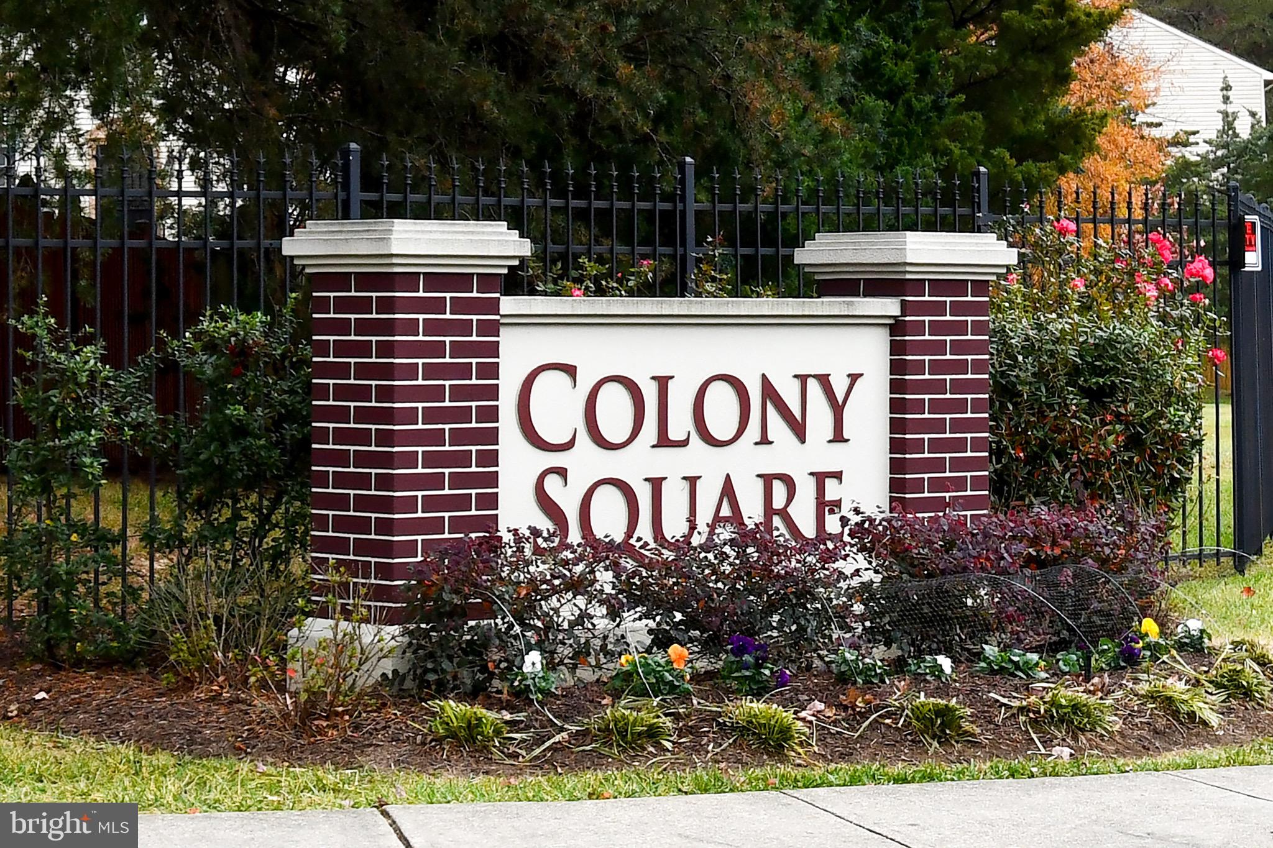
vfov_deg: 36.9
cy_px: 424
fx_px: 1273
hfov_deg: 53.1
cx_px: 636
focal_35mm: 36
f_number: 5
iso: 400
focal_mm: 24
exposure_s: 1/250
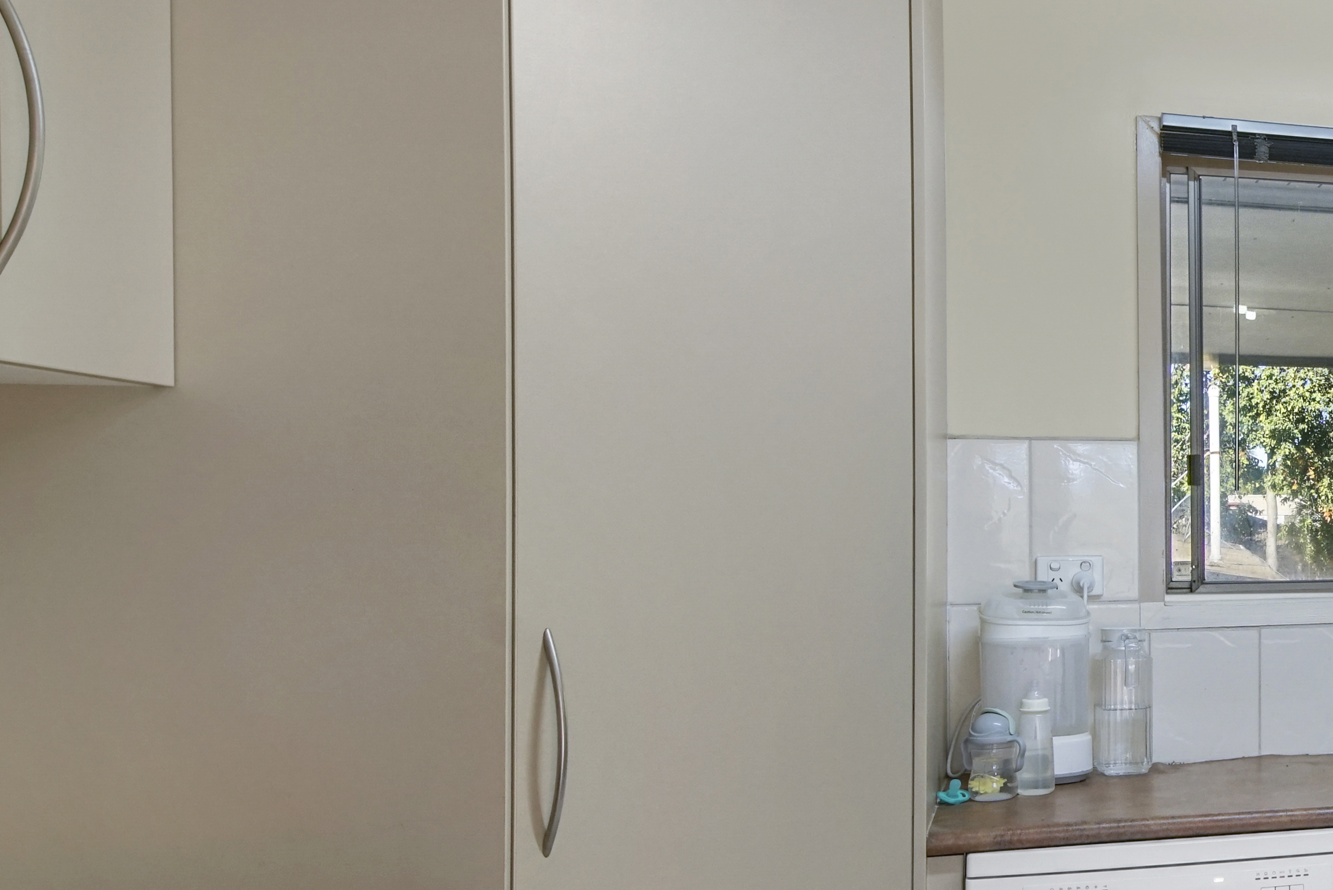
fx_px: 1555
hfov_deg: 35.7
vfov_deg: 31.9
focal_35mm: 42
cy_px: 496
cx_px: 1621
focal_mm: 15
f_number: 8
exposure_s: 1/1000
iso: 800
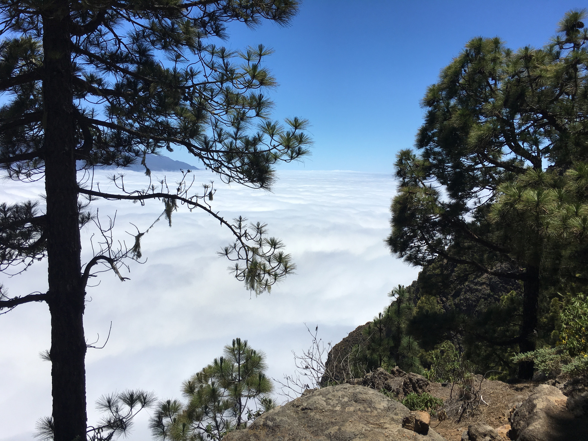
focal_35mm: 29
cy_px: 220
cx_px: 294
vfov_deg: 48.2
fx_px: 493
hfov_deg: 61.7
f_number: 2.2
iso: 25
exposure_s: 1/3497
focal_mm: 4.15
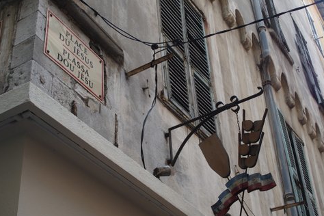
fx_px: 540
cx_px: 161
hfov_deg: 33.4
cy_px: 118
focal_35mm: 60
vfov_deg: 22.6
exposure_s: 1/160
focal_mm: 12
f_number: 3.5
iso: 100
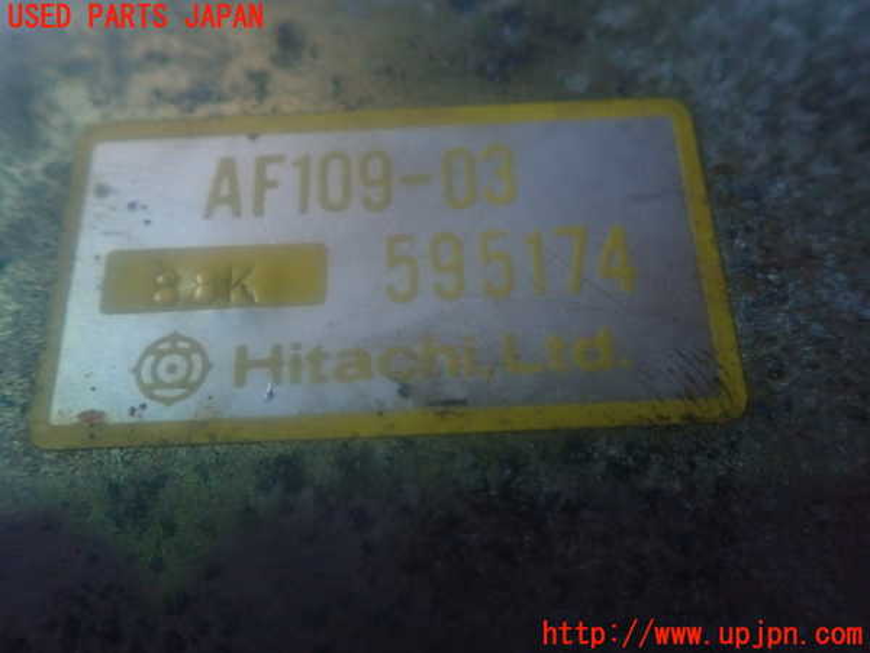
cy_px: 326
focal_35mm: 30
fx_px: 754
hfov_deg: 60.0
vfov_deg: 46.8
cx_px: 435
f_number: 2.3
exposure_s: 1/50
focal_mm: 5.5
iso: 800
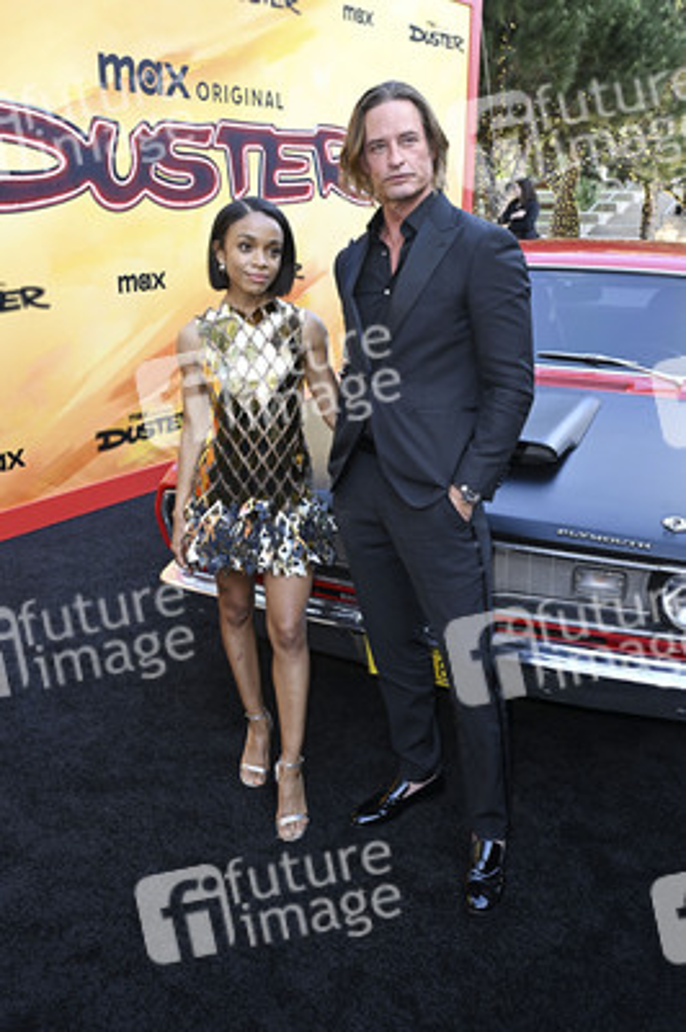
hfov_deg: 45.6
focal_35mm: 28
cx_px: 343
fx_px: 816
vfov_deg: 64.6
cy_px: 516
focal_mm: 28.5
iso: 1000
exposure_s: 1/200
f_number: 5.6
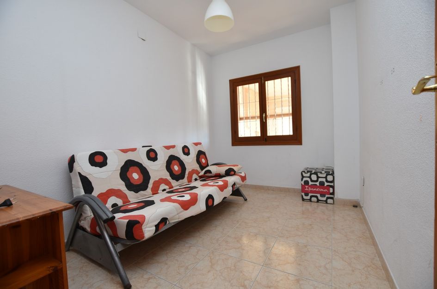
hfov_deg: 100.5
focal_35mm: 15
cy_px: 144
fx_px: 182
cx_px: 218
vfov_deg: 77.0
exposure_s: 1/40
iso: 200
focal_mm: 10
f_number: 4.5
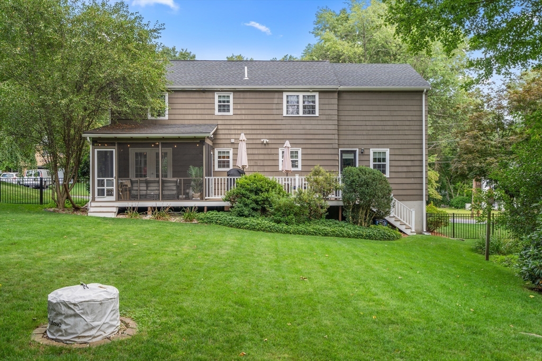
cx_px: 271
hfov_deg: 54.4
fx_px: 527
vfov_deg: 37.9
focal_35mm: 35
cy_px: 180
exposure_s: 1/200
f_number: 5
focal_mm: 35
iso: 320
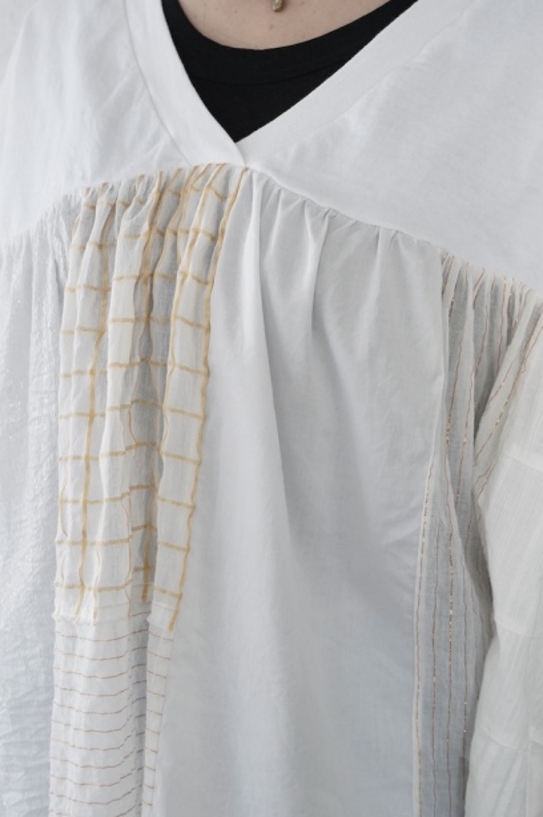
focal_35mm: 58
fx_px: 1315
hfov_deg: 23.3
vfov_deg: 34.5
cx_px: 321
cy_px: 426
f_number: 5.6
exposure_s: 1/200
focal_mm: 37
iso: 4000
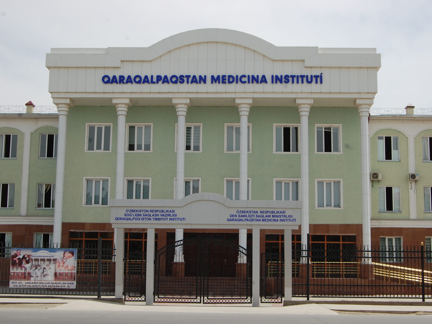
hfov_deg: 36.2
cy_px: 161
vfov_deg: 27.5
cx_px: 219
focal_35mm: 53
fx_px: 661
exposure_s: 1/320
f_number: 10
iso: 200
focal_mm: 32
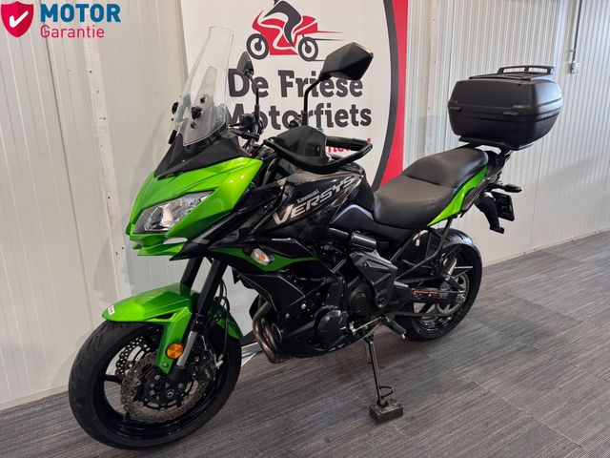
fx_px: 423
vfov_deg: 56.8
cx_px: 305
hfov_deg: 71.6
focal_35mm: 24
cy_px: 229
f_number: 1.78
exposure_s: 1/50
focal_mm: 6.76
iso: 250
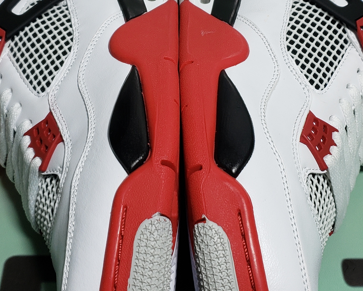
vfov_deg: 22.7
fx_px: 720
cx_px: 178
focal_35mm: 67
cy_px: 95
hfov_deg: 28.3
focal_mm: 4.3
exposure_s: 1/509
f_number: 1.5
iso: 50
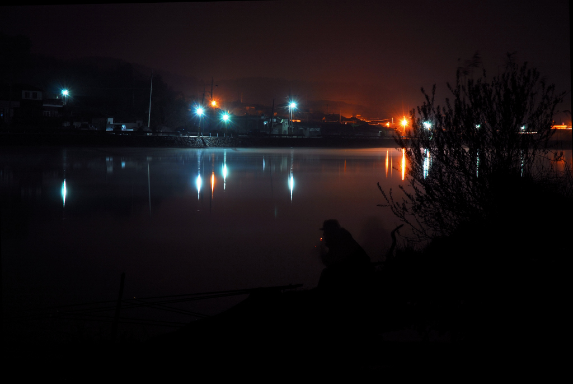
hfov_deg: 19.4
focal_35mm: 105
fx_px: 1673
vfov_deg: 13.1
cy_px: 192
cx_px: 286
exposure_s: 30
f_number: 8
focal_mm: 70
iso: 100
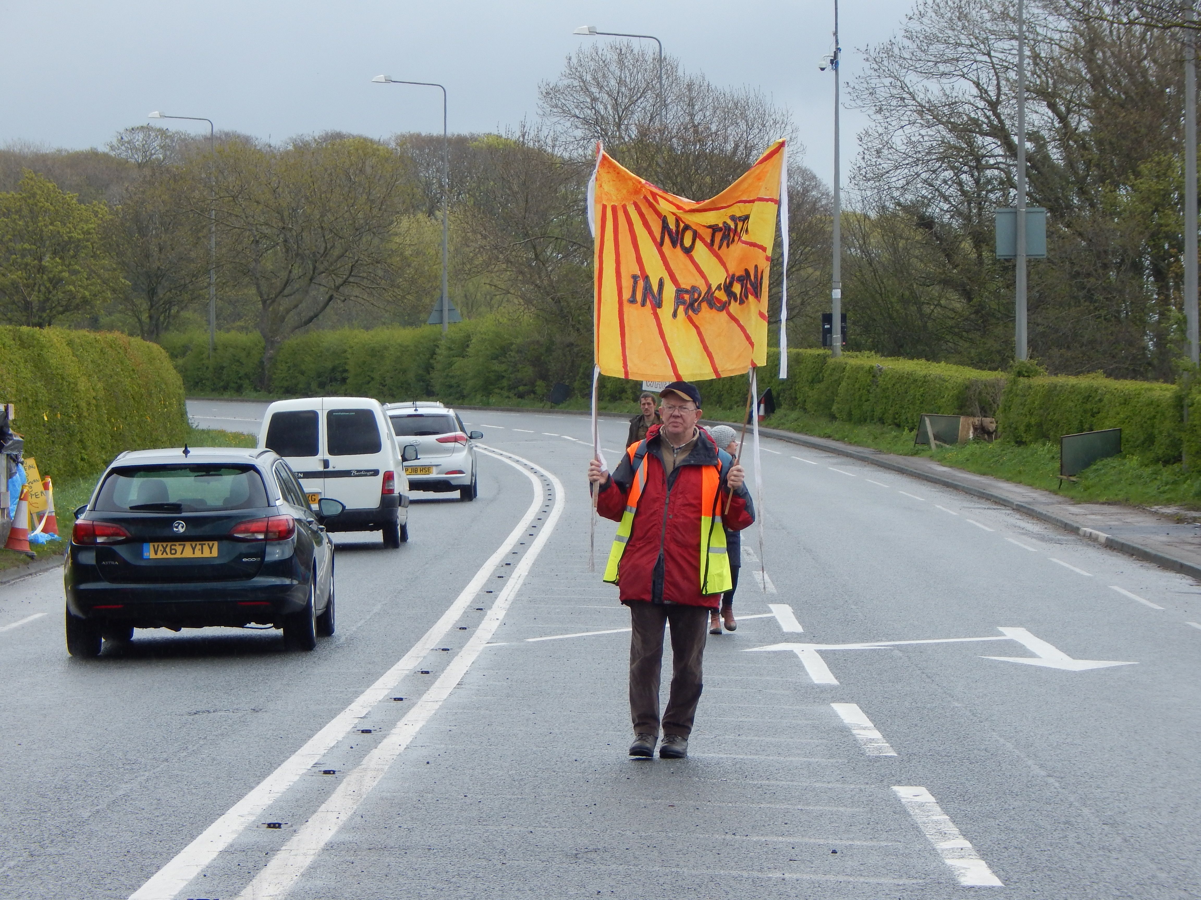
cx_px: 600
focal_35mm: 182
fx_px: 6314
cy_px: 450
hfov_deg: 10.9
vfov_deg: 8.2
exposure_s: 1/320
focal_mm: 32.8
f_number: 5.3
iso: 125
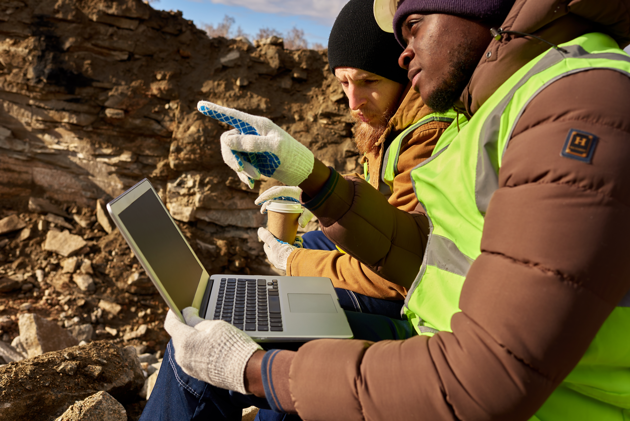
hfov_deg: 54.4
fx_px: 613
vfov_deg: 37.9
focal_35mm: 35
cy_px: 210
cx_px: 315
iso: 100
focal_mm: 35
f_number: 6.3
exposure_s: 1/400
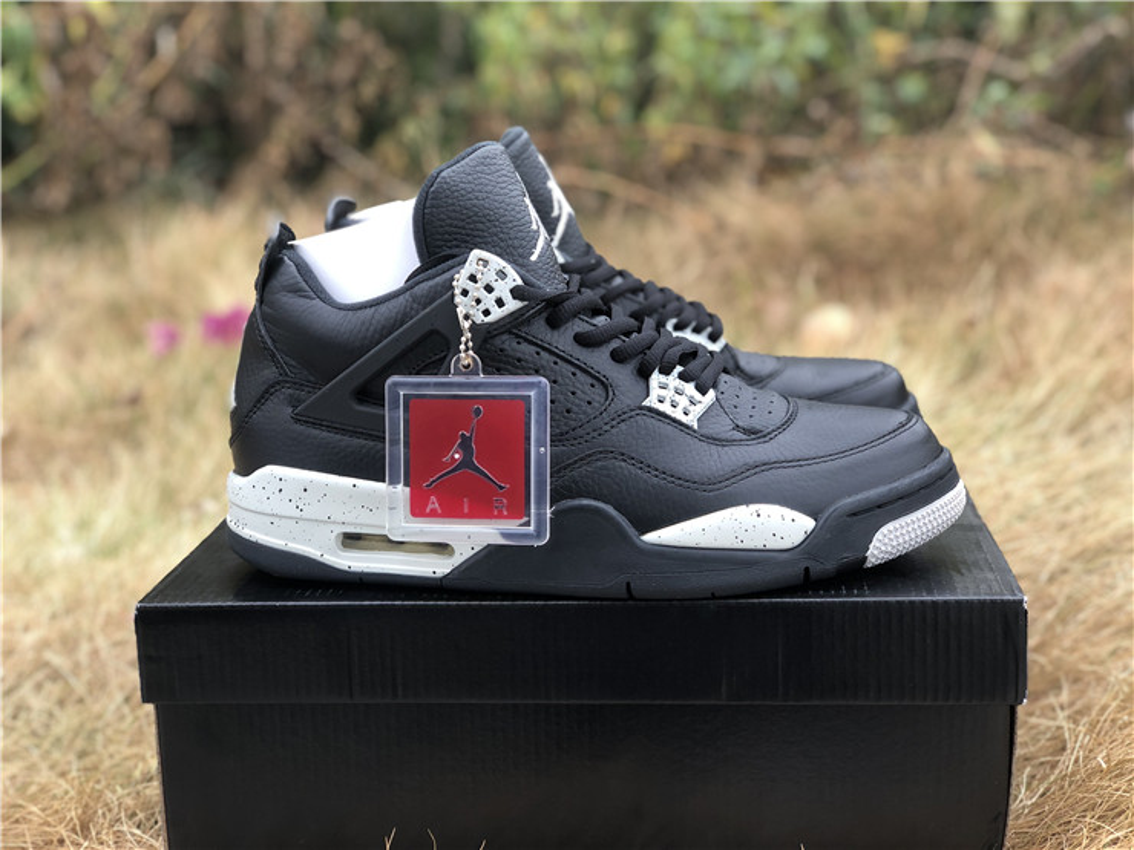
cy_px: 425
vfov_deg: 28.0
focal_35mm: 52
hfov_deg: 36.8
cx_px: 567
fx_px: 1703
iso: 25
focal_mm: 6
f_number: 2.4
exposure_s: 1/60
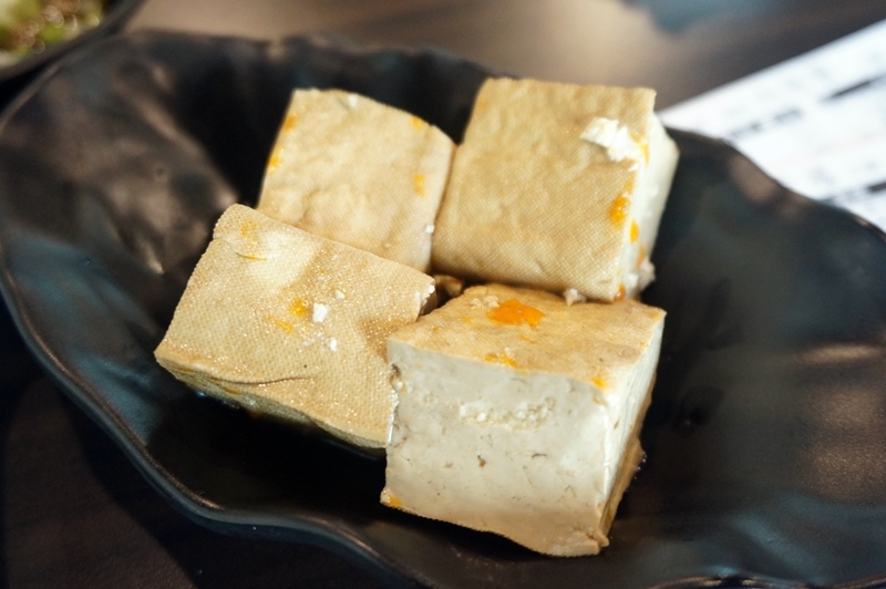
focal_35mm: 36
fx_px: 885
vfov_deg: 36.8
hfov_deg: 53.2
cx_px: 443
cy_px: 294
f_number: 4.5
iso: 1600
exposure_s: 1/60
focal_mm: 24
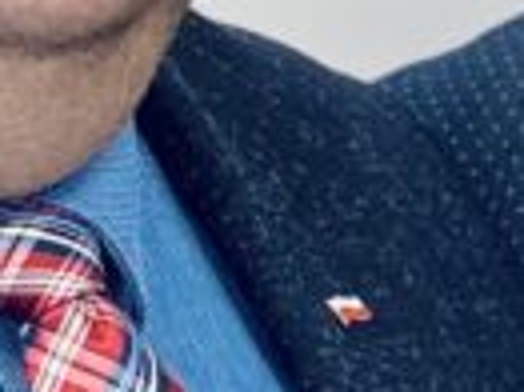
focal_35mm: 180
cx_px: 1048
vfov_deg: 8.2
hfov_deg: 10.2
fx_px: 2722
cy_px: 152
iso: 80
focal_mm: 2.69
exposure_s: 1/77
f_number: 1.9
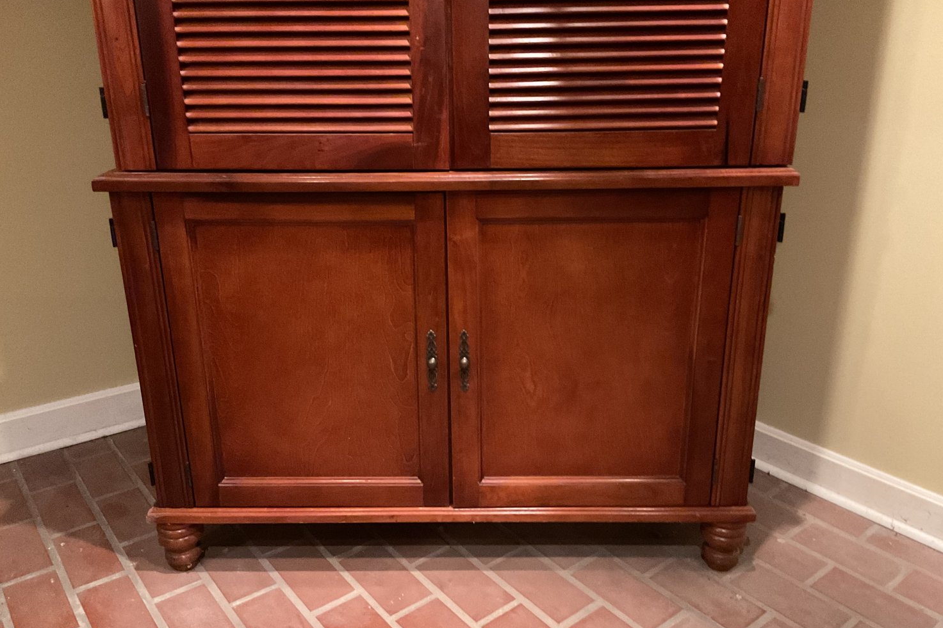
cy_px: 309
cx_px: 474
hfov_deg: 60.3
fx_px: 812
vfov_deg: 42.3
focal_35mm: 31
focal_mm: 3
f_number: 1.8
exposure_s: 1/20
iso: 500
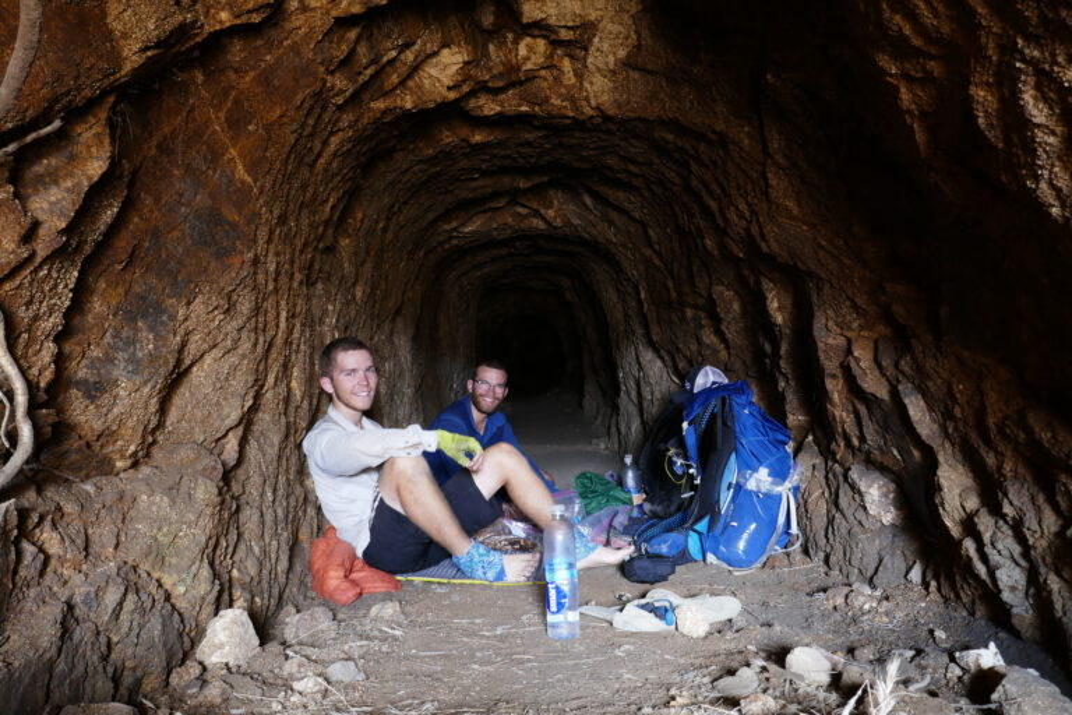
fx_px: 744
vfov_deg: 51.3
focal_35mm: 25
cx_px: 536
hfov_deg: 71.5
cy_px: 358
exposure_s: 1
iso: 125
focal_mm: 9.1
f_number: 5.6
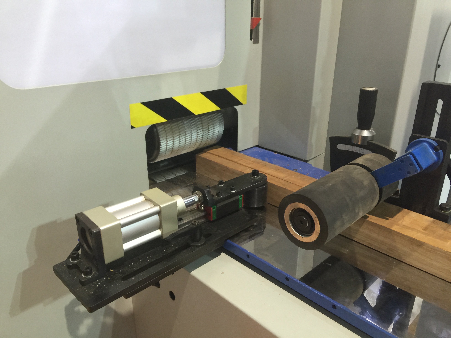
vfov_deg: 48.2
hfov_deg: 61.7
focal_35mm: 29
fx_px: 378
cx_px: 226
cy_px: 169
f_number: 2.2
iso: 50
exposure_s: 1/15
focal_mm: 4.15
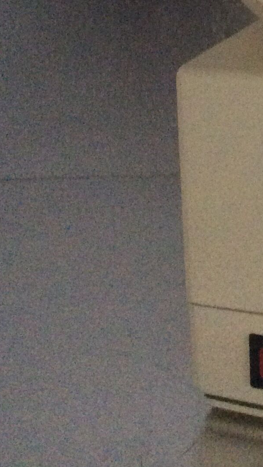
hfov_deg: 13.5
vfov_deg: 24.3
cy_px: 14
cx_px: 403
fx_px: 1042
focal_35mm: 84
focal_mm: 3.3
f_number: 2.4
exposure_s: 1/25
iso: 320
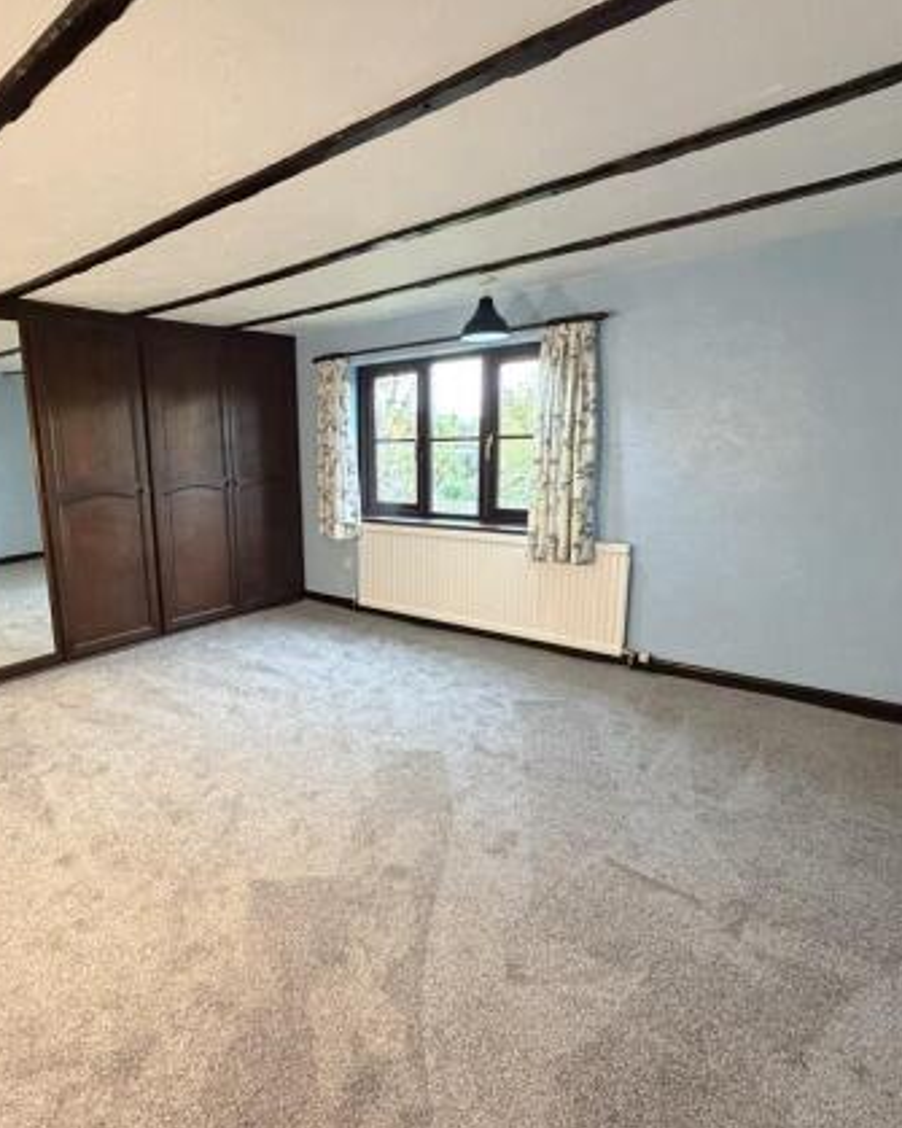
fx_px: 634
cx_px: 316
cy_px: 564
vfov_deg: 83.3
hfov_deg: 69.2
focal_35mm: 19
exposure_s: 1/50
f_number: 2.2
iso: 500
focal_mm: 2.22
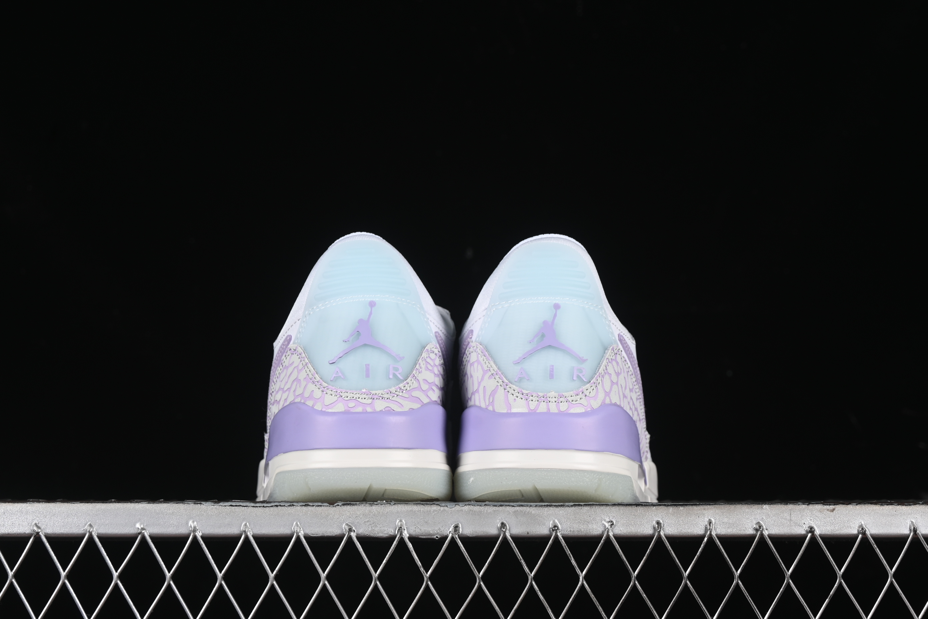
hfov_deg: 27.0
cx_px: 464
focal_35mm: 75
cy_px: 310
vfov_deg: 18.2
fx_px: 1933
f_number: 8
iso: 160
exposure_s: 1/80
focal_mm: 50
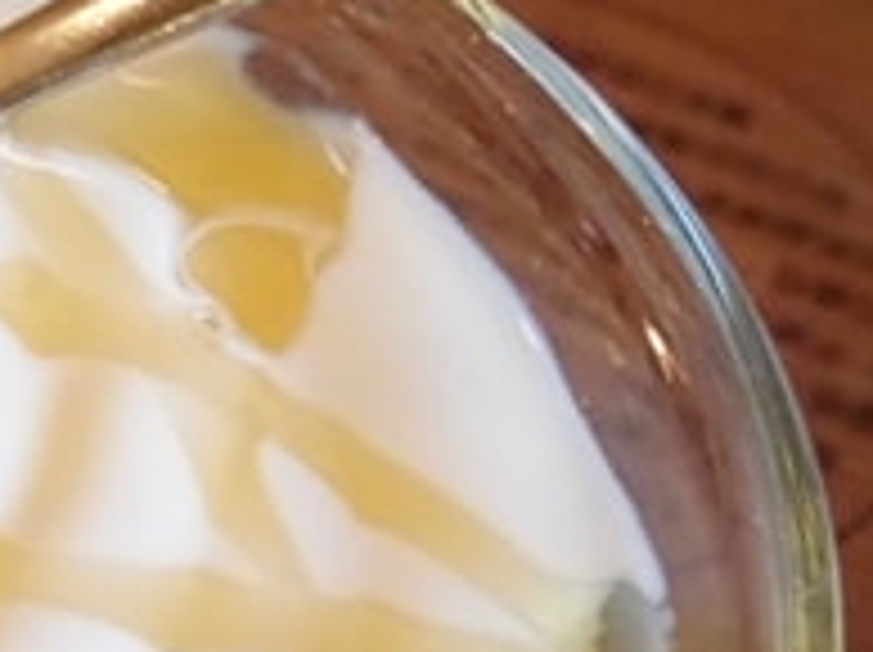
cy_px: 692
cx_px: -414
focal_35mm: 110
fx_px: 2771
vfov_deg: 13.2
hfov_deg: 16.4
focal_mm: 16
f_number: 4
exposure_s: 1/50
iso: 6400
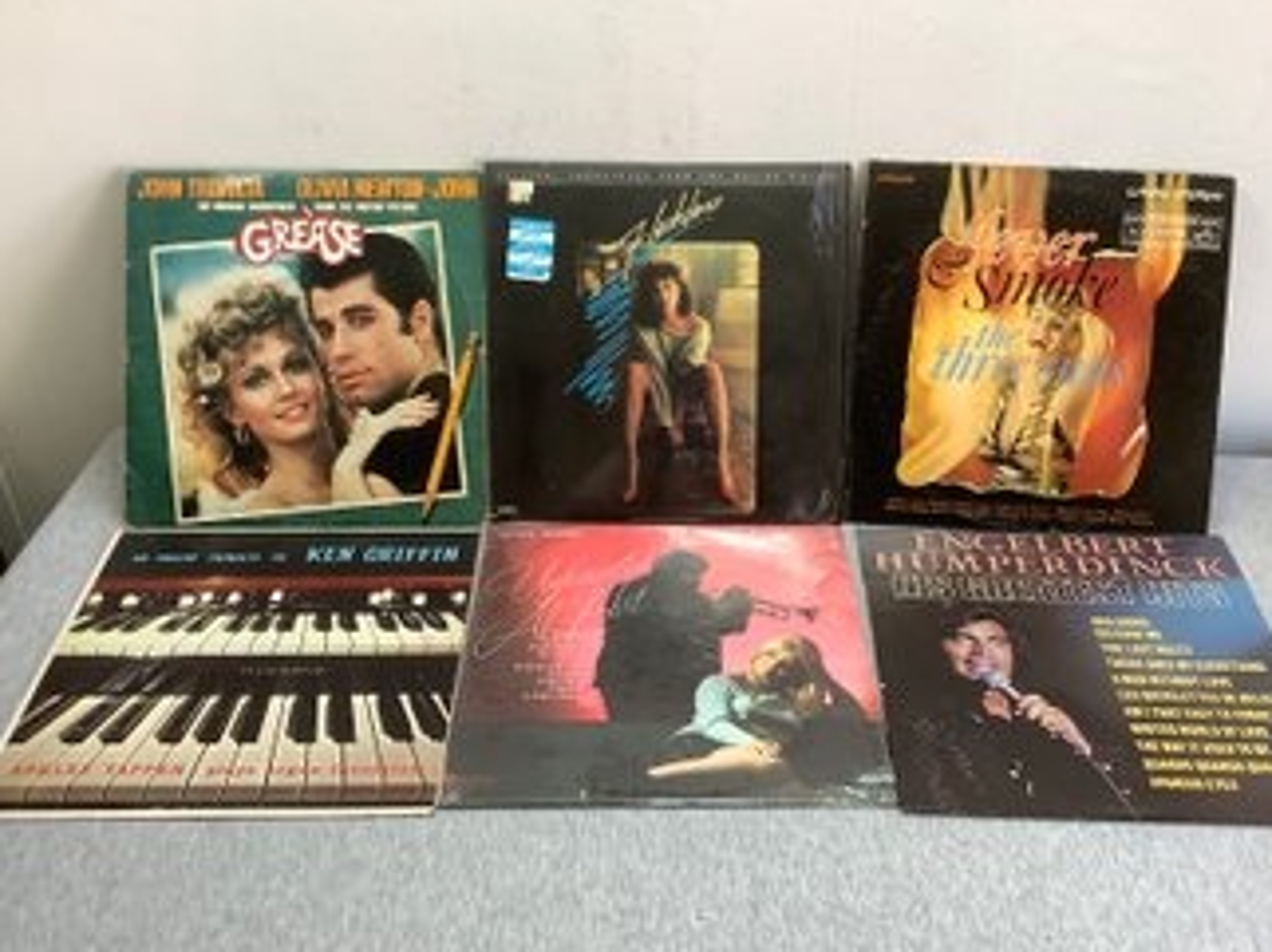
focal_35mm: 33
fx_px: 1212
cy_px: 492
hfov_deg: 55.4
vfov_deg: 42.9
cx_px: 670
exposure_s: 1/60
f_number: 2.4
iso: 100
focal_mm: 3.3
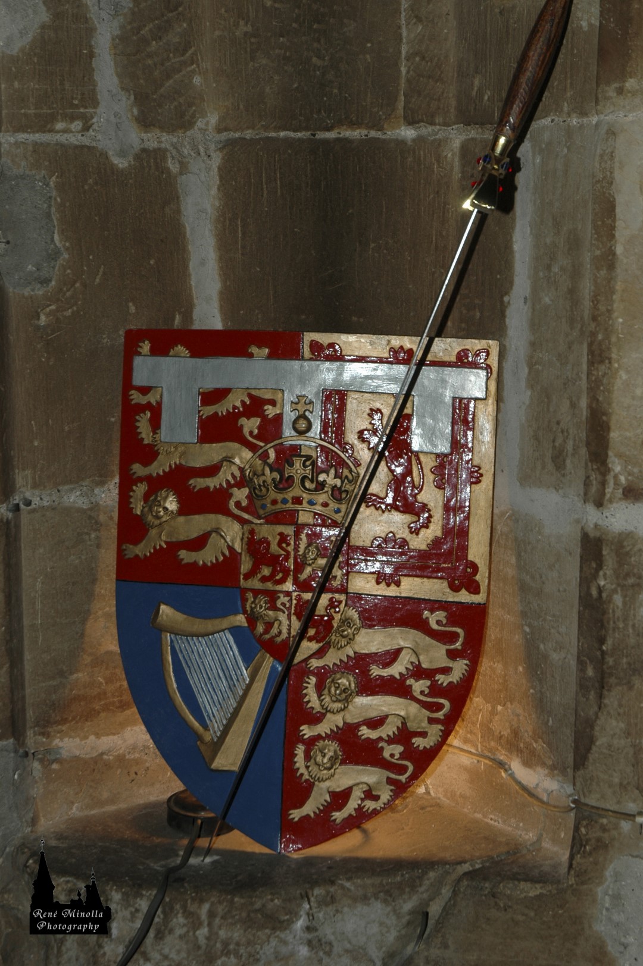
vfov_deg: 30.5
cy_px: 483
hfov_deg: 20.6
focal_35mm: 66
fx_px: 1771
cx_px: 322
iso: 200
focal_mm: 44
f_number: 4.5
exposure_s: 1/60
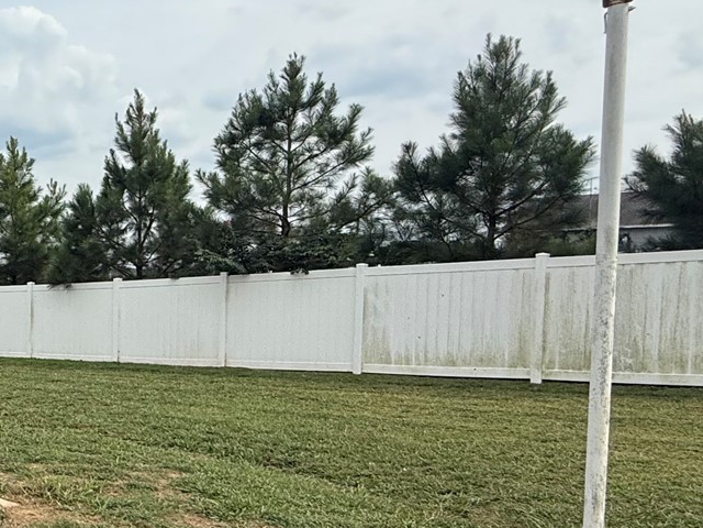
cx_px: -159
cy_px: 349
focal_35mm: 42
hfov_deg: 34.7
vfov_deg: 34.1
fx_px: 853
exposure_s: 1/2165
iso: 50
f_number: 2.2
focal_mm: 2.22
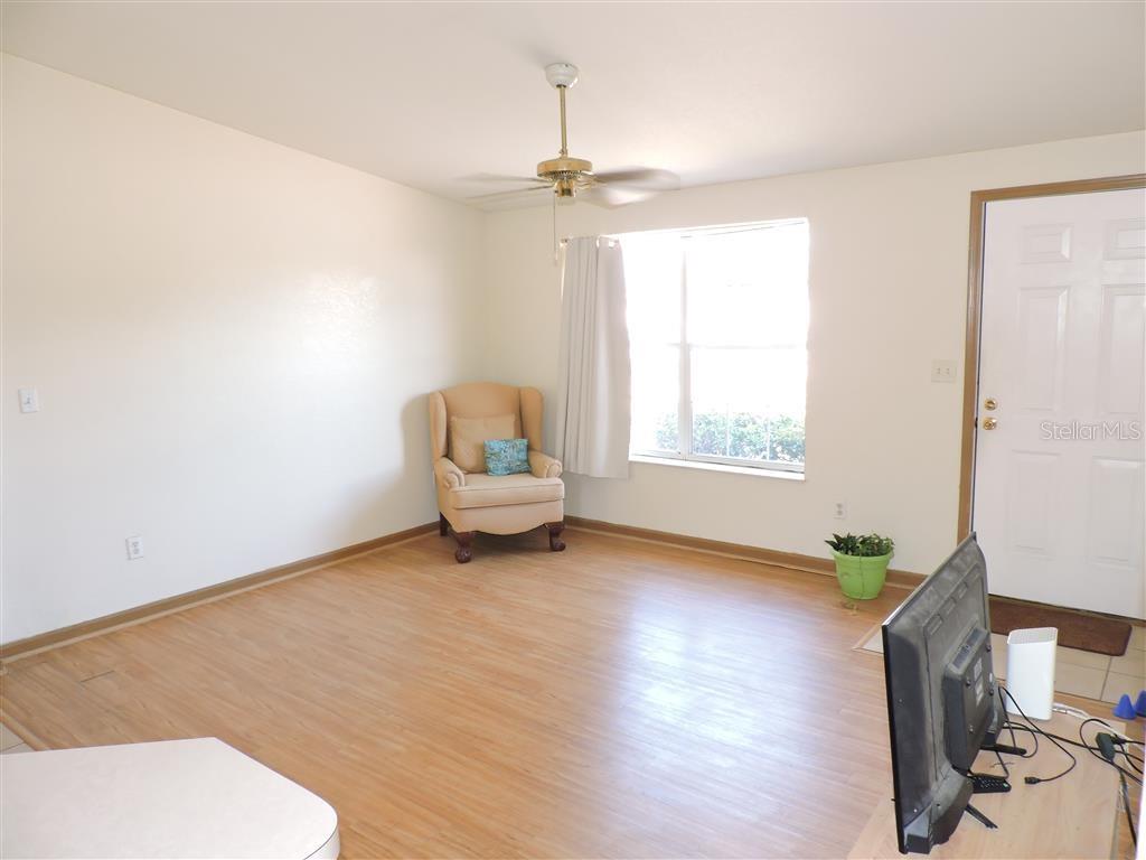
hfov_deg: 71.6
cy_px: 430
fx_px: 795
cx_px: 573
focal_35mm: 24
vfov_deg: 56.8
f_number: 3
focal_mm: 4.3
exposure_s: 1/40
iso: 320
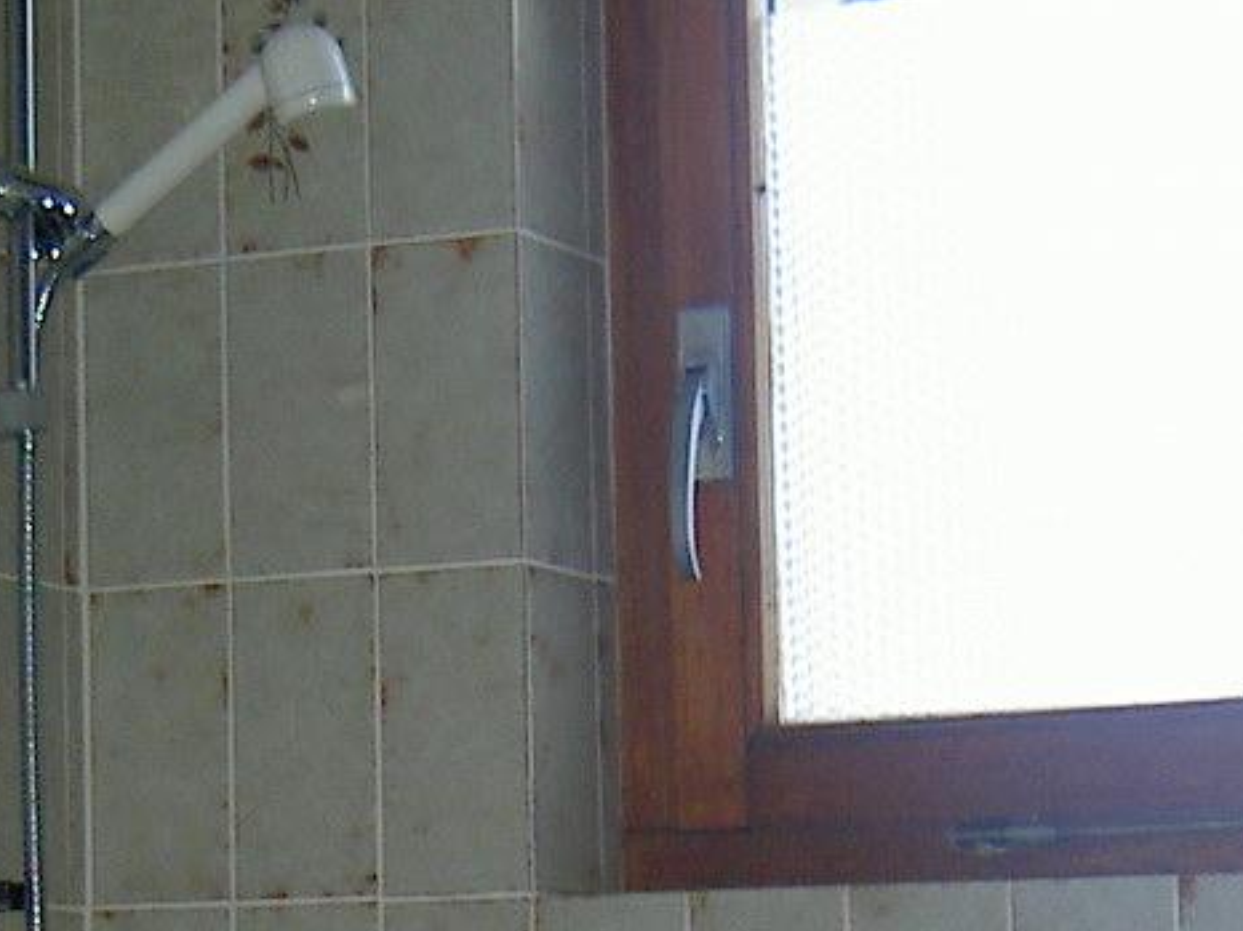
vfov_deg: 10.9
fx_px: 4809
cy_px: 1126
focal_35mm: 134
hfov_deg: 14.7
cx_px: 387
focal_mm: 8
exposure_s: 1/59.5
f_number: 2.8
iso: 100
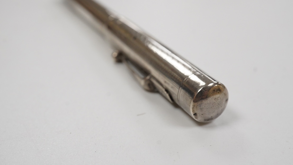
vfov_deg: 24.9
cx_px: 149
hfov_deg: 42.9
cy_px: 67
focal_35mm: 48
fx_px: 373
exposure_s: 1/200
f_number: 14
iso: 2500
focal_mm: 30
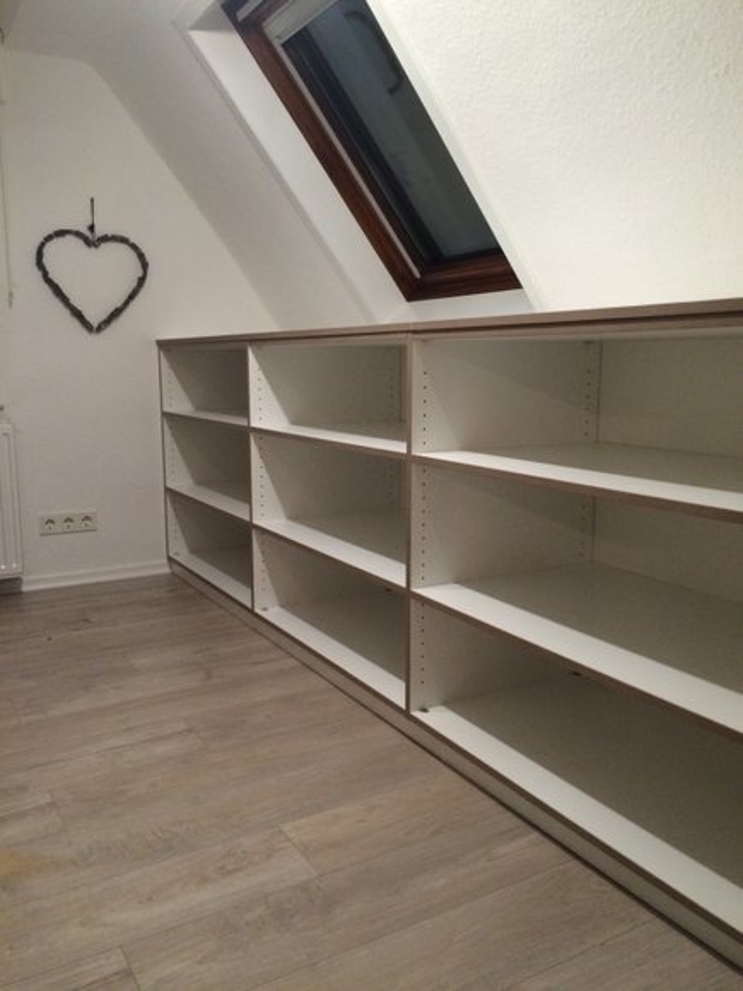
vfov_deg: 61.7
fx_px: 830
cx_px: 372
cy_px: 496
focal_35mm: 29
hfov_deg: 48.2
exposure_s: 1/33
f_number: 2.2
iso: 200
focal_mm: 4.15
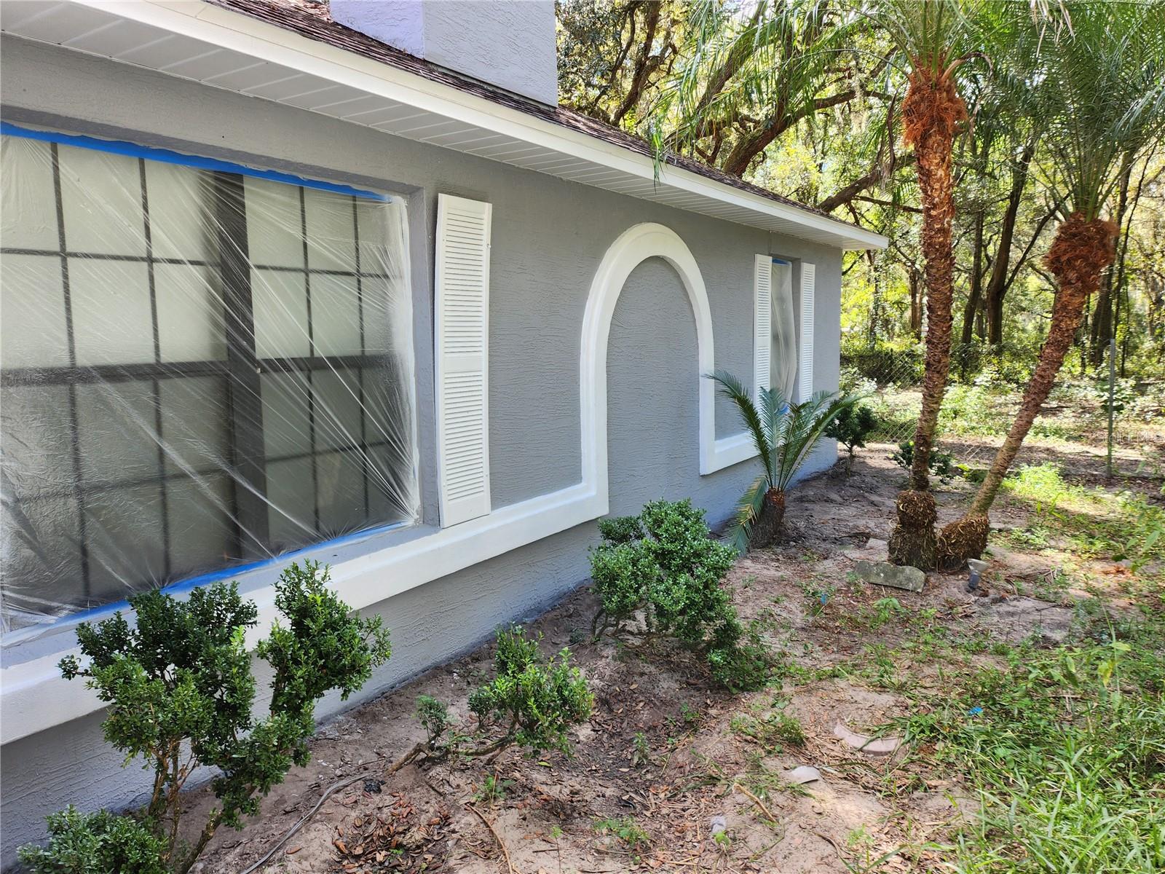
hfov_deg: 71.6
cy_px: 437
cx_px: 582
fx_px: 808
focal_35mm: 24
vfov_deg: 56.8
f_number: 1.8
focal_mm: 5
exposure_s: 1/146
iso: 50
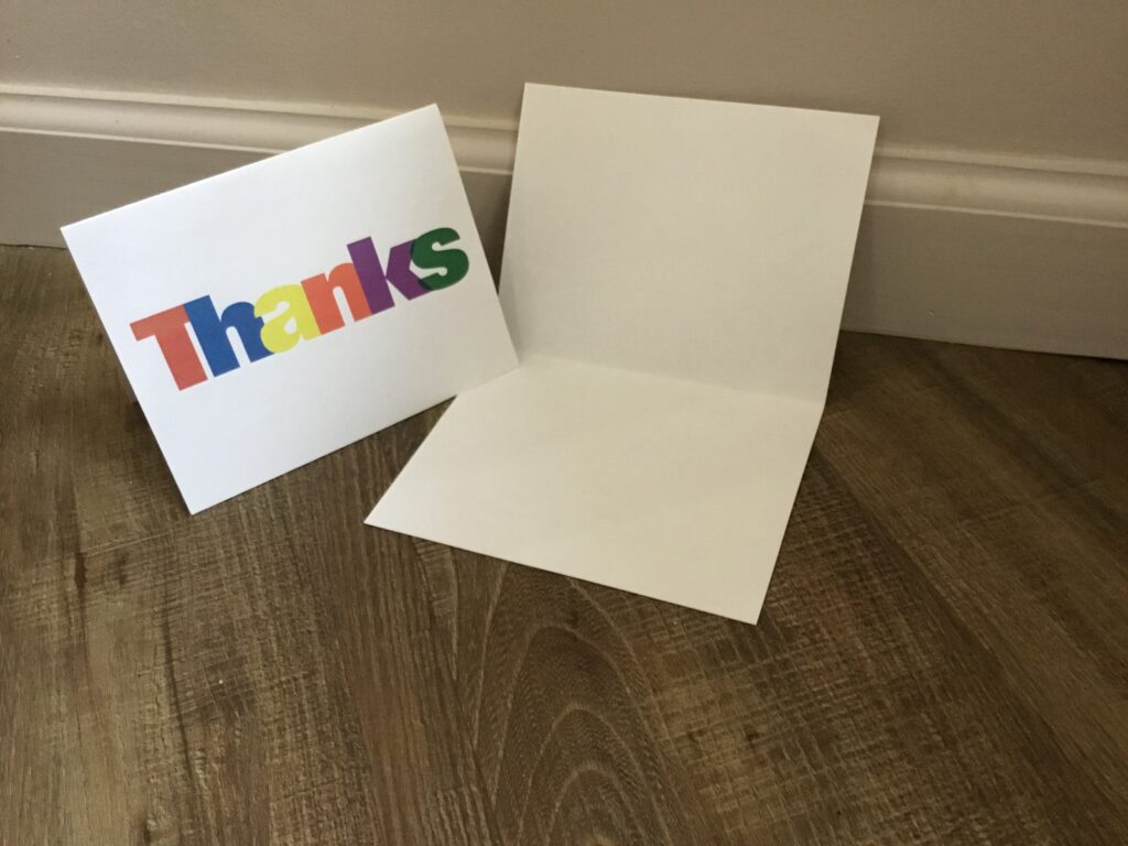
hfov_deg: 58.4
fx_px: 1010
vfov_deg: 45.4
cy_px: 423
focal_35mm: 31
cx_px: 564
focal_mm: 3.3
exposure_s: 1/15
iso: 200
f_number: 2.4
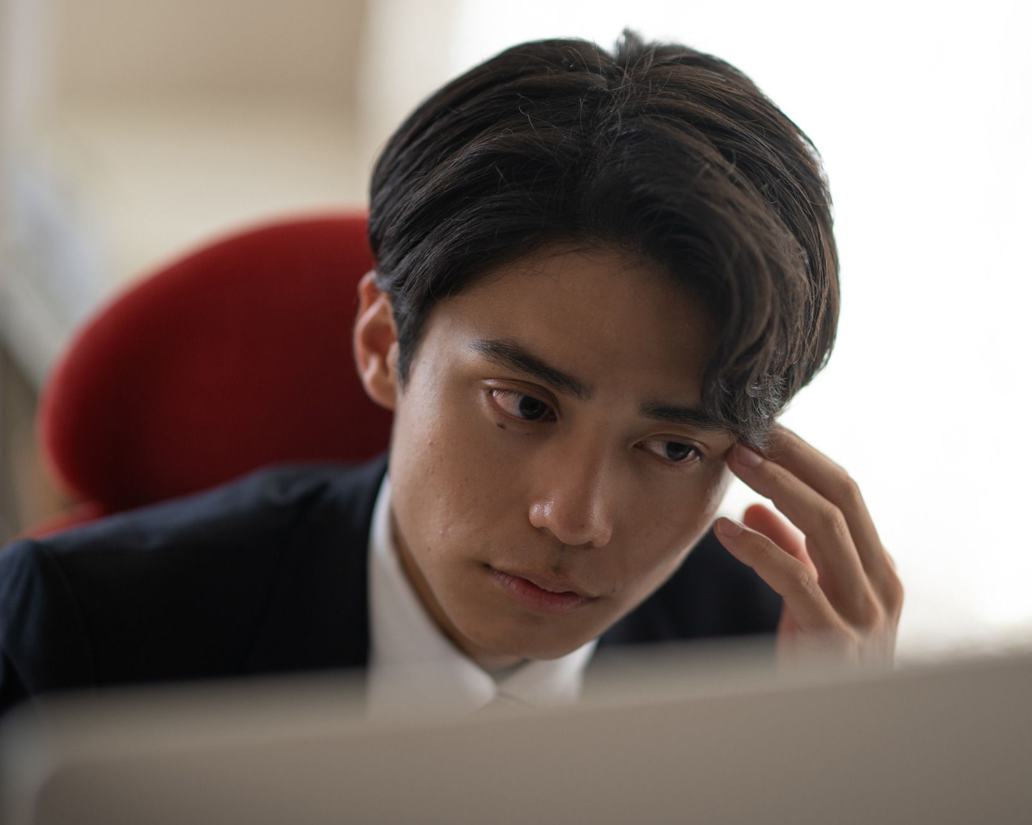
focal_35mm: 96
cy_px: 412
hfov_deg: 20.0
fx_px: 2932
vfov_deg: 16.0
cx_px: 597
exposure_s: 1/400
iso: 200
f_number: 1.8
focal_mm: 85
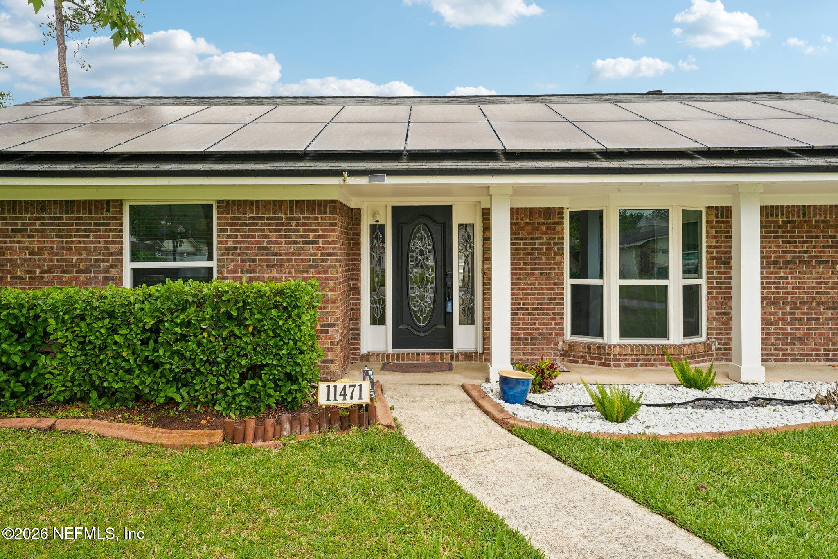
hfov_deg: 73.7
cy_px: 280
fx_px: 559
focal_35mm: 24
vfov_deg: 53.1
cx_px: 419
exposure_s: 1/15
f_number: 13
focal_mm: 24
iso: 100
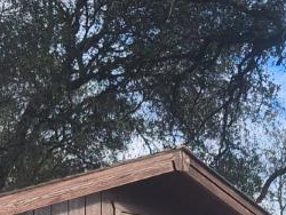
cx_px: 50
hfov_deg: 14.2
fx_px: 1141
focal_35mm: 138
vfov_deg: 9.7
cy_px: 481
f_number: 1.8
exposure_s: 1/806
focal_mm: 5.4
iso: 25
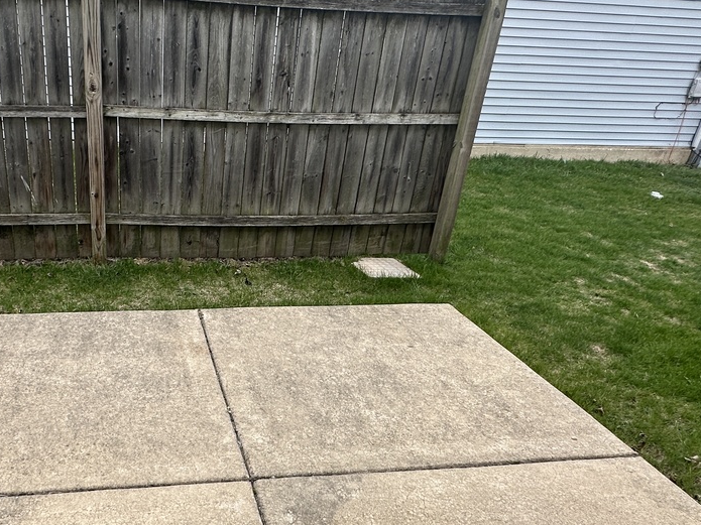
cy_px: 301
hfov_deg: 59.2
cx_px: 197
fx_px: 587
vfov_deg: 48.1
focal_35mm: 29
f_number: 2.2
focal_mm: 2.22
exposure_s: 1/265
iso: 40
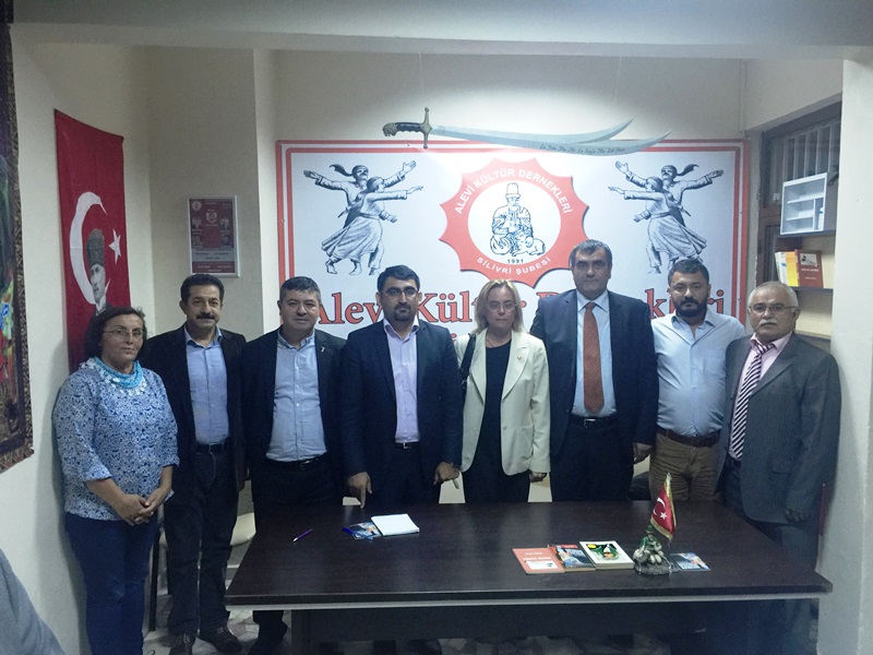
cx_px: 436
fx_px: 731
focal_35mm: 29
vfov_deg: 48.2
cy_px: 328
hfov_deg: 61.7
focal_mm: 4.15
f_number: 2.2
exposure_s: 1/17
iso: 100
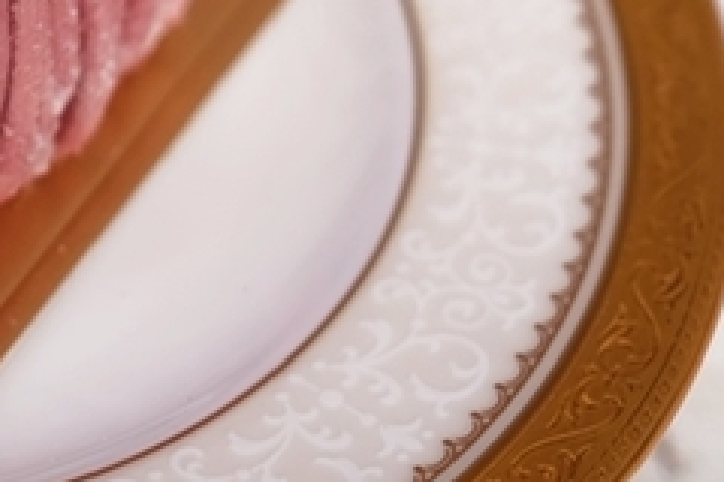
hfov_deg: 15.7
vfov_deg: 11.0
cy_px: 151
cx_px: -223
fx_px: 2494
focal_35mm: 124
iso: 100
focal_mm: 23
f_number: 2.8
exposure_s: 1/250
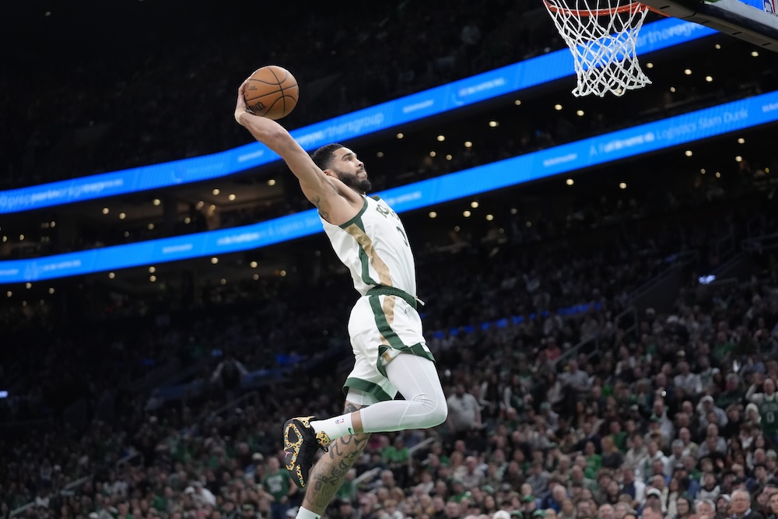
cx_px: 389
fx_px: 1556
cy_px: 260
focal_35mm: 72
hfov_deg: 28.1
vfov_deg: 18.9
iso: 4000
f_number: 2.8
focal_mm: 72
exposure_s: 1/2500
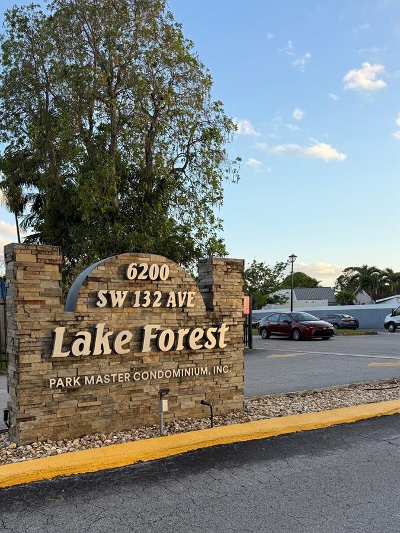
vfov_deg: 56.0
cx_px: 139
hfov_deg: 43.6
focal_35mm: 32
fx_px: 493
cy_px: 339
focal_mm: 6.76
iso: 80
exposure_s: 1/643
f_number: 1.78
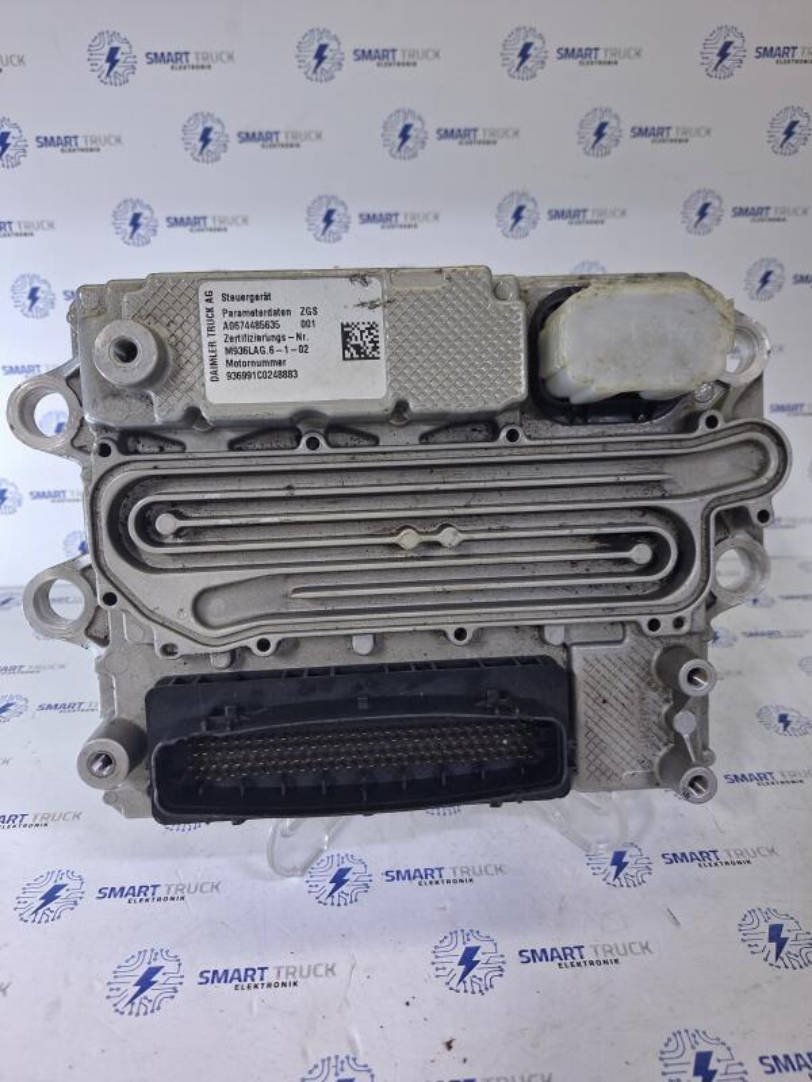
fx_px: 719
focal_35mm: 23
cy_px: 541
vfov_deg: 73.9
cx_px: 406
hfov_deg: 58.9
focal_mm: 5.54
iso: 160
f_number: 1.8
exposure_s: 1/50
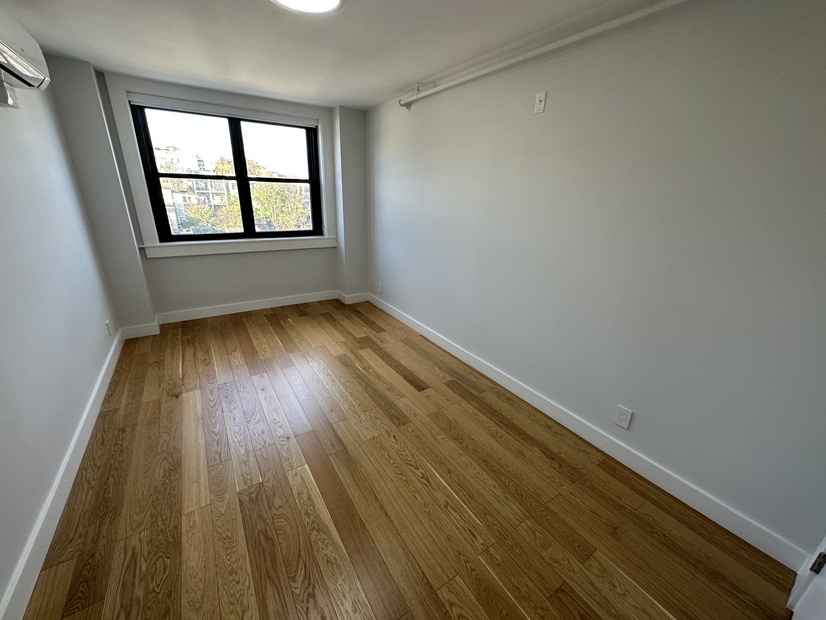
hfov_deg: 102.1
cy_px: 310
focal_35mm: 14
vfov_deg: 85.7
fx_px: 334
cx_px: 413
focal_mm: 2.22
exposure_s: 1/120
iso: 100
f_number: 2.2
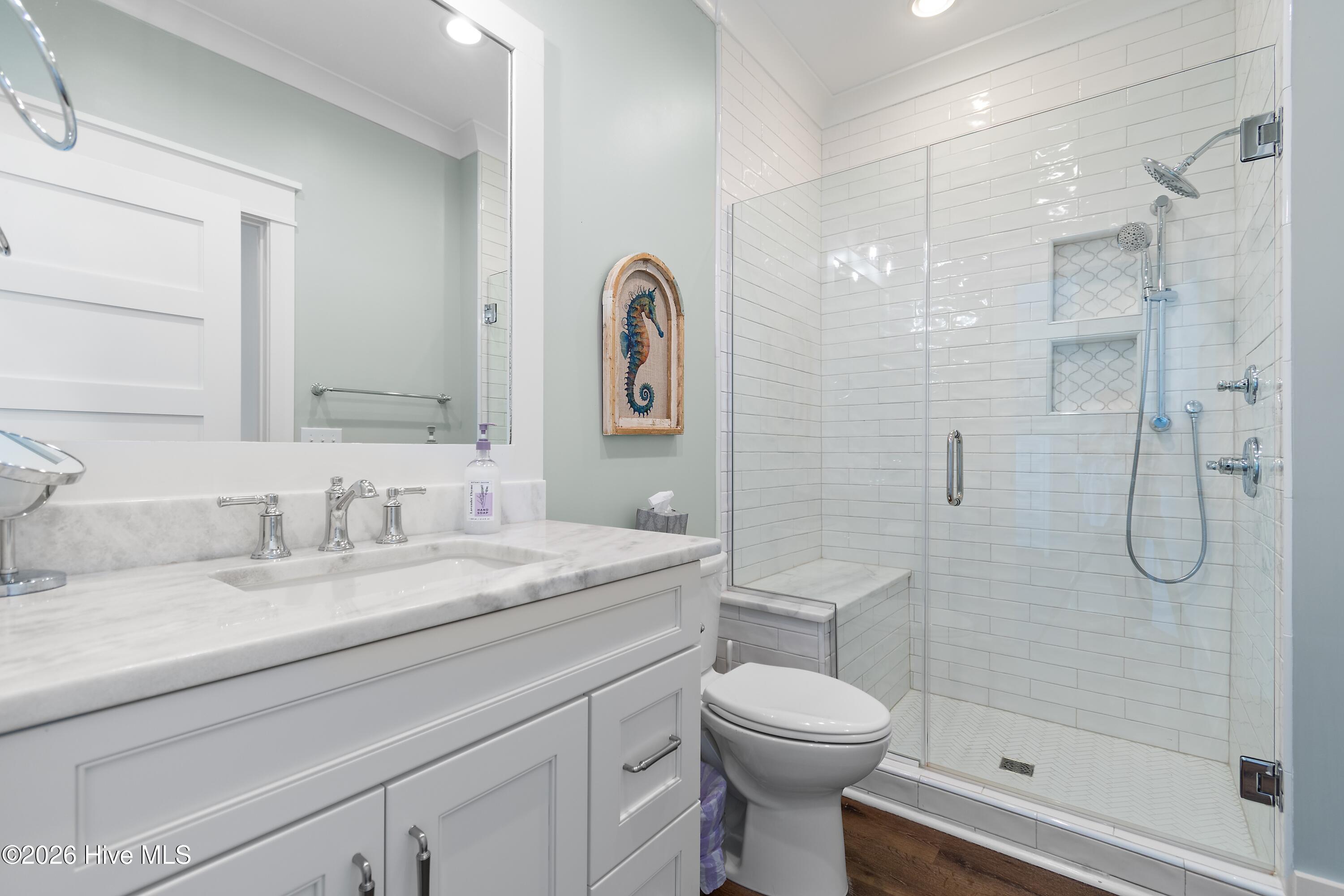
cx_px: 672
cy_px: 448
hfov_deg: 100.4
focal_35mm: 15
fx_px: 560
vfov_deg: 77.3
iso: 100
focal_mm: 10
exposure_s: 1/10
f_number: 4.5
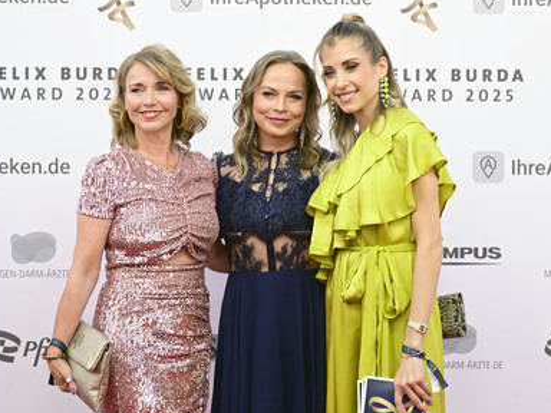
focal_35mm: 53
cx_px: 283
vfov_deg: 27.5
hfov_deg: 36.2
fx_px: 844
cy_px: 208
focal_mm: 47
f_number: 6.3
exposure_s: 1/200
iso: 250
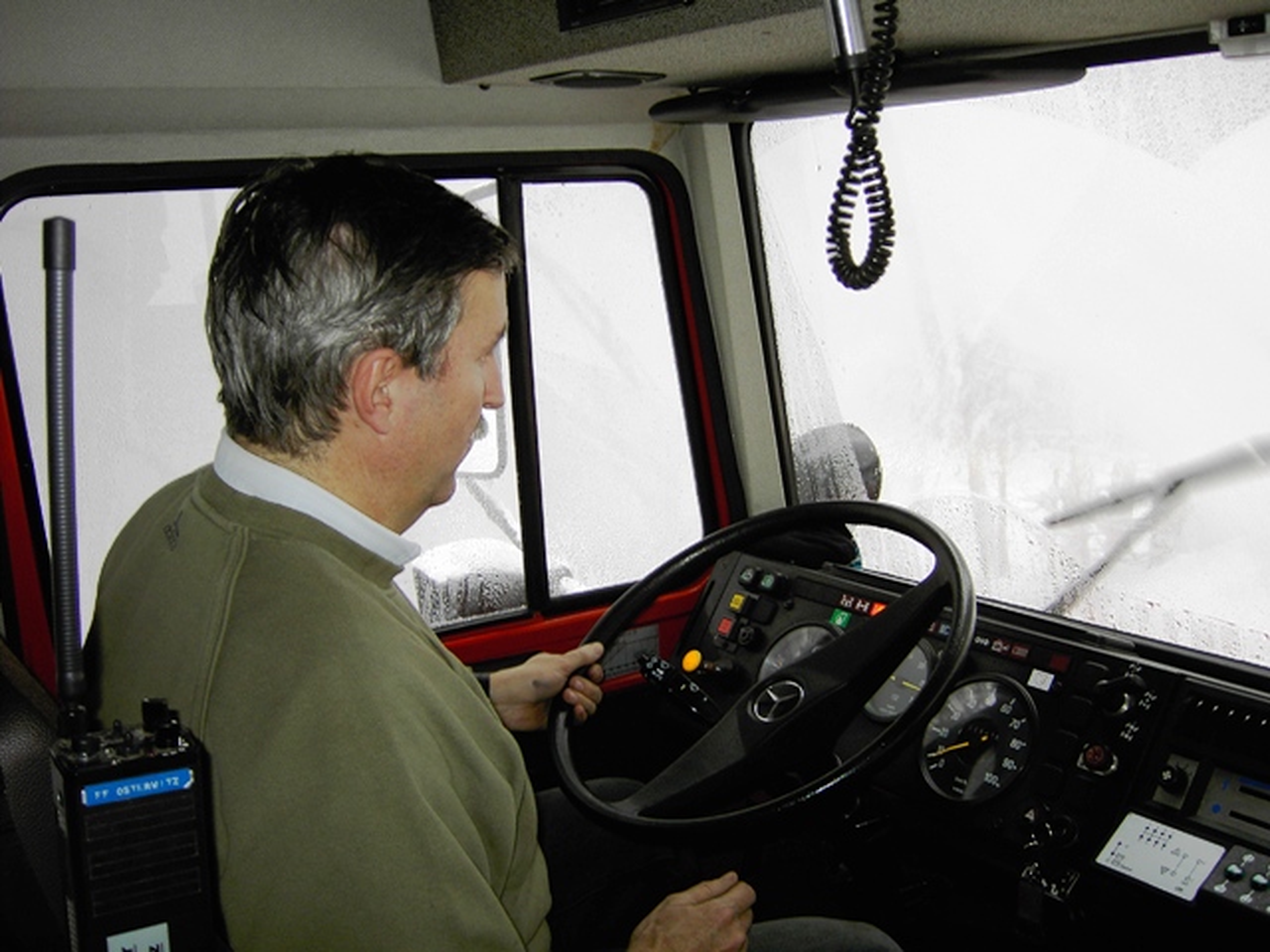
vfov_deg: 40.7
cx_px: 635
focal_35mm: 35
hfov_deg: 52.6
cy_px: 476
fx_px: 1284
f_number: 2.8
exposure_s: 1/50
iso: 100
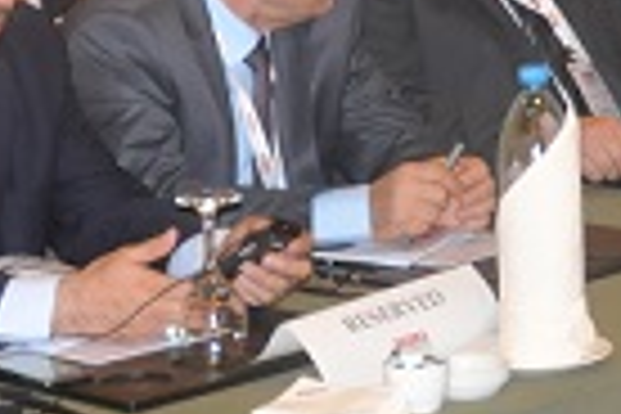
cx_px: 614
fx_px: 3415
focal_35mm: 198
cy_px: -160
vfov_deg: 6.9
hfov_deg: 10.3
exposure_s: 1/60
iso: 800
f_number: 3.8
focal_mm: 24
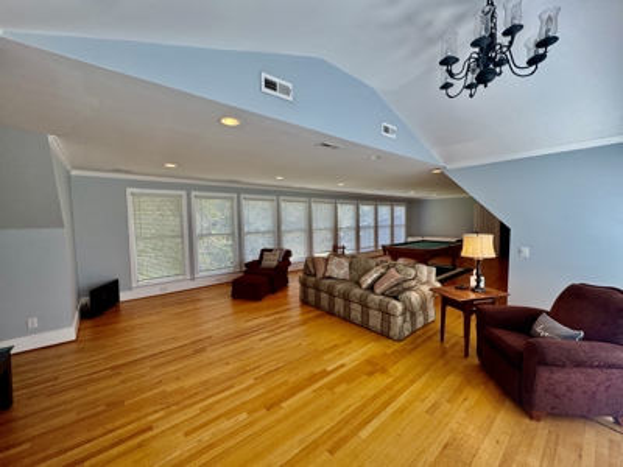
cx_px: 312
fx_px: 252
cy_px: 234
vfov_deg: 85.7
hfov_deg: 102.1
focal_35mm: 14
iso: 80
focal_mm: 2.22
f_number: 2.2
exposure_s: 1/120
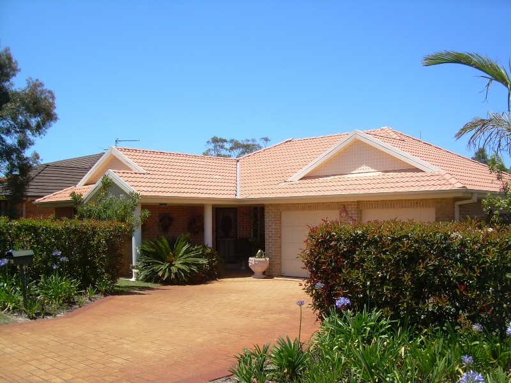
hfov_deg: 49.0
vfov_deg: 37.7
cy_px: 192
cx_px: 256
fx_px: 561
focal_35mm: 38
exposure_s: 1/324
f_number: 4.6
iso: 50
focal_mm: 6.3
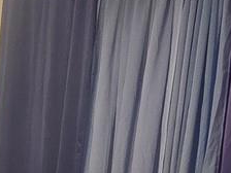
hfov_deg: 19.1
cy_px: 265
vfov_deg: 14.7
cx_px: -90
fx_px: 621
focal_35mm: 93
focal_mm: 2.2
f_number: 2.2
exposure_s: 1/60
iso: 160
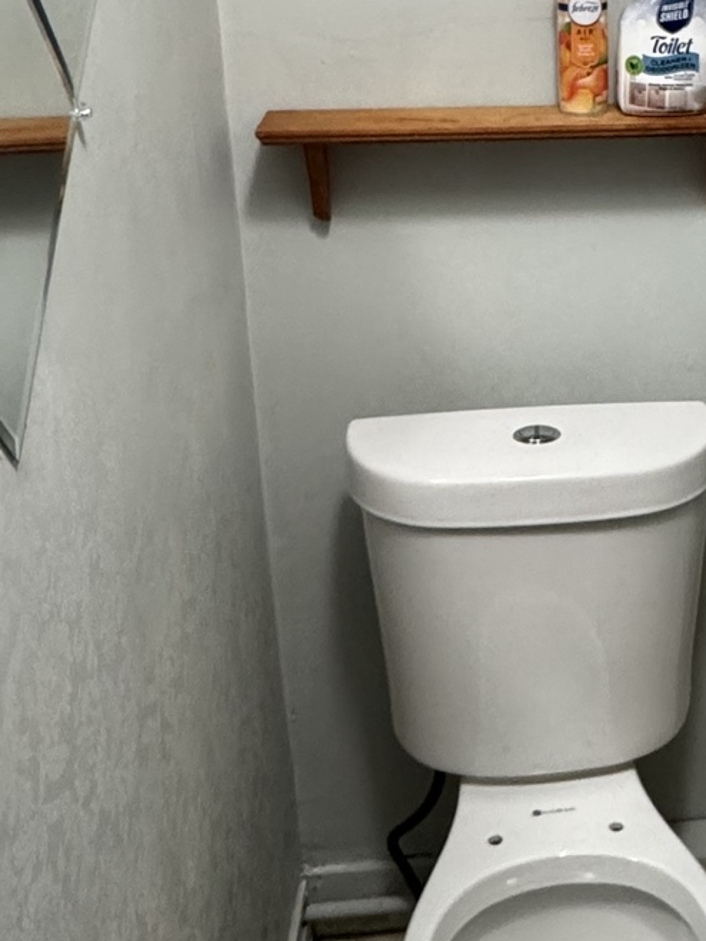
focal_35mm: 49
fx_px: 1332
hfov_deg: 28.4
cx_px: 657
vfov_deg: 38.4
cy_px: 300
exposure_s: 1/60
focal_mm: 2.22
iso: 320
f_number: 2.2
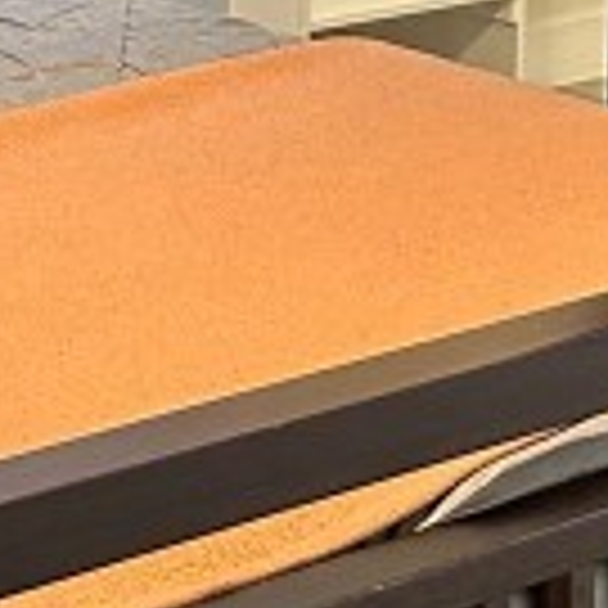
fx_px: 3199
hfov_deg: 10.2
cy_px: -239
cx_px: -482
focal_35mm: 161
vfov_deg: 10.6
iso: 320
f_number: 1.78
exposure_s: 1/60
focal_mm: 6.86
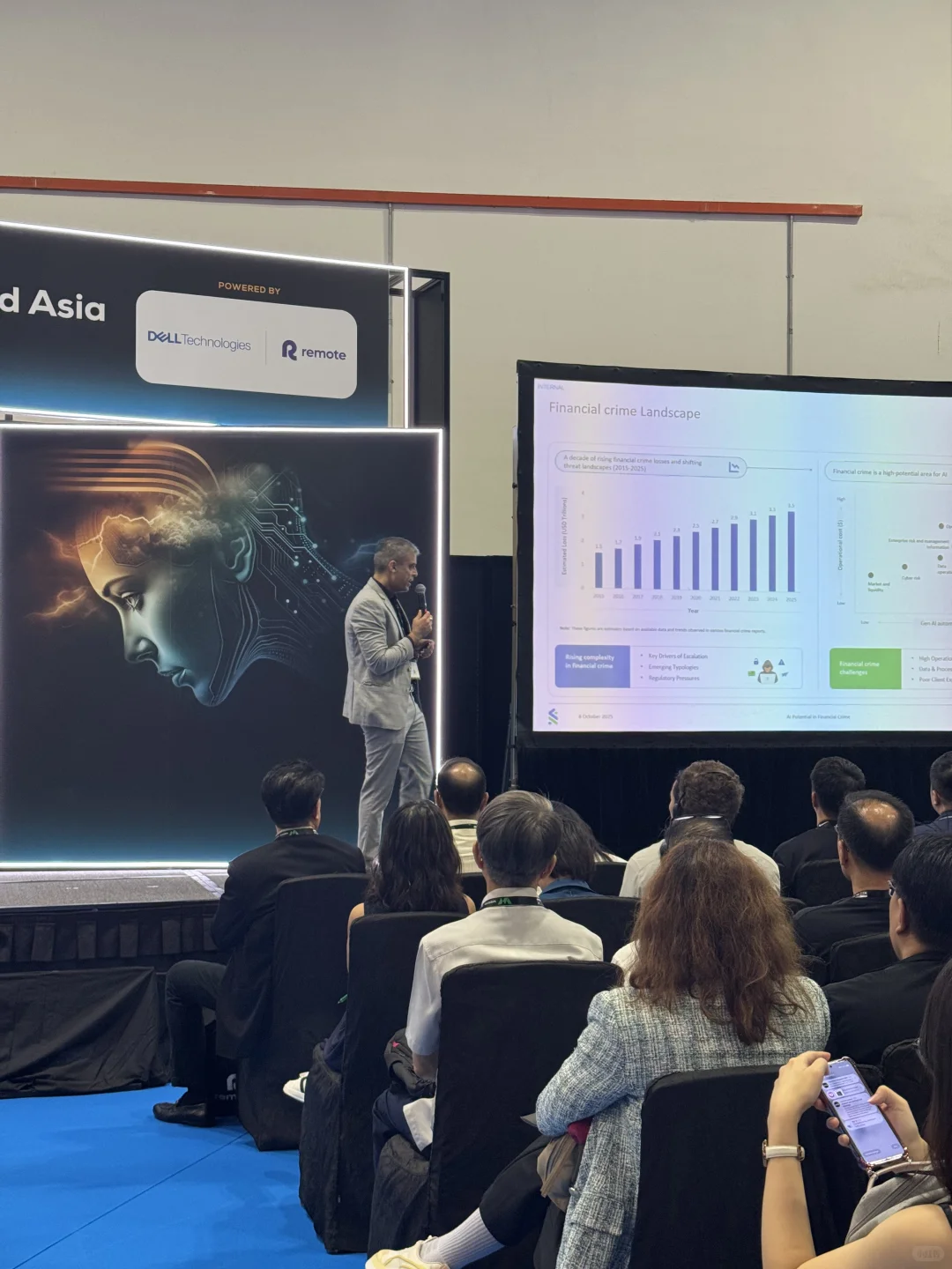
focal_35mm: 48
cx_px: 476
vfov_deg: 39.7
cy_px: 634
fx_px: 1760
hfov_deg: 30.3
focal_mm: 6.76
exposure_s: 1/60
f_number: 1.78
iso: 100
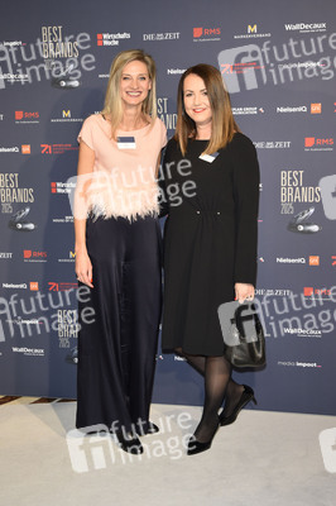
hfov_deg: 31.8
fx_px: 589
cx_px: 168
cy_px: 253
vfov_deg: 46.4
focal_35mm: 42
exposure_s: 1/200
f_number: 7.1
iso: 1250
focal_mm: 42
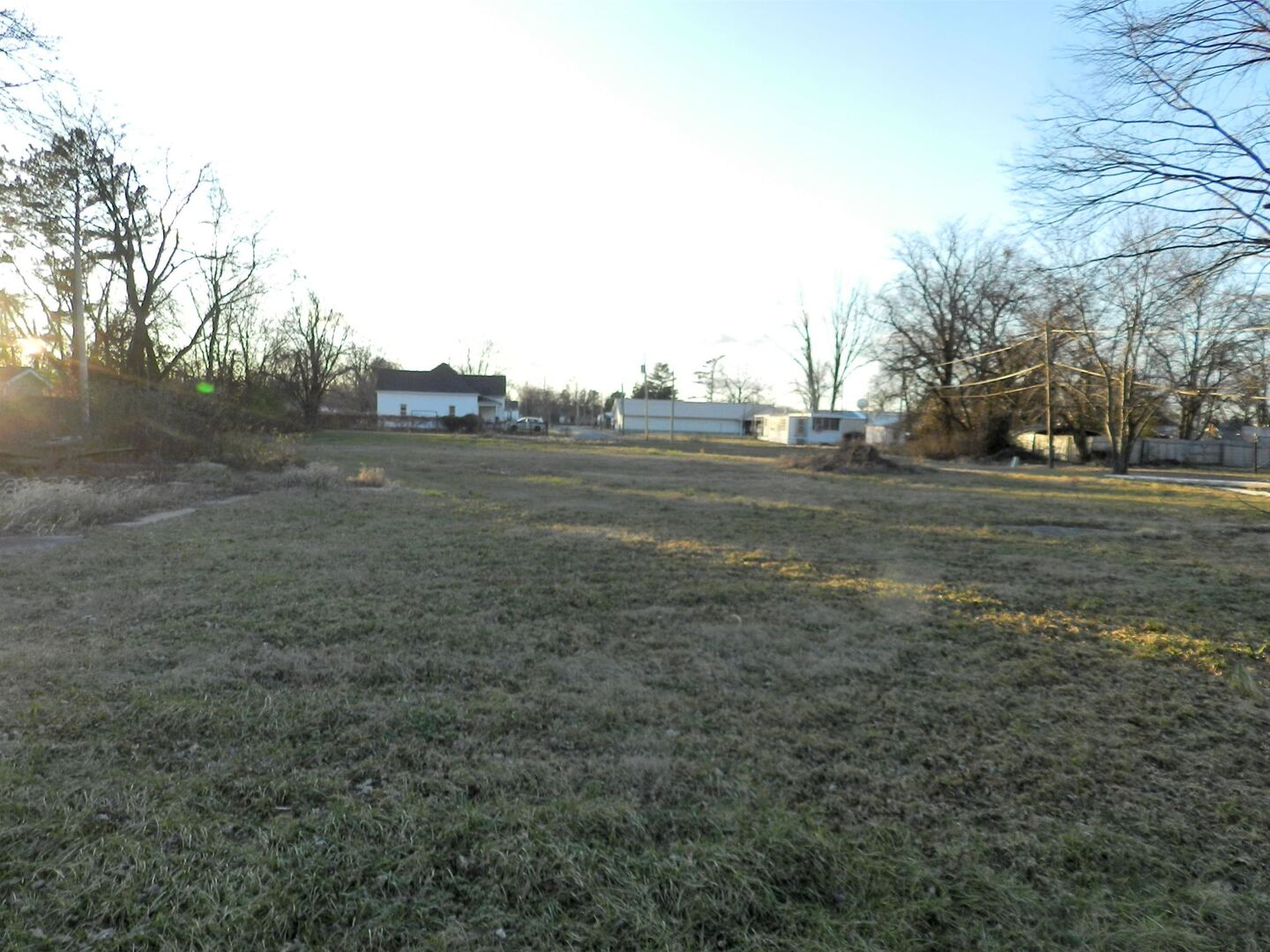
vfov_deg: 61.1
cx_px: 635
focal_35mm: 22
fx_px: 807
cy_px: 476
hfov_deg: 76.4
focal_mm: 4
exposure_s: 1/250
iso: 160
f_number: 3.4
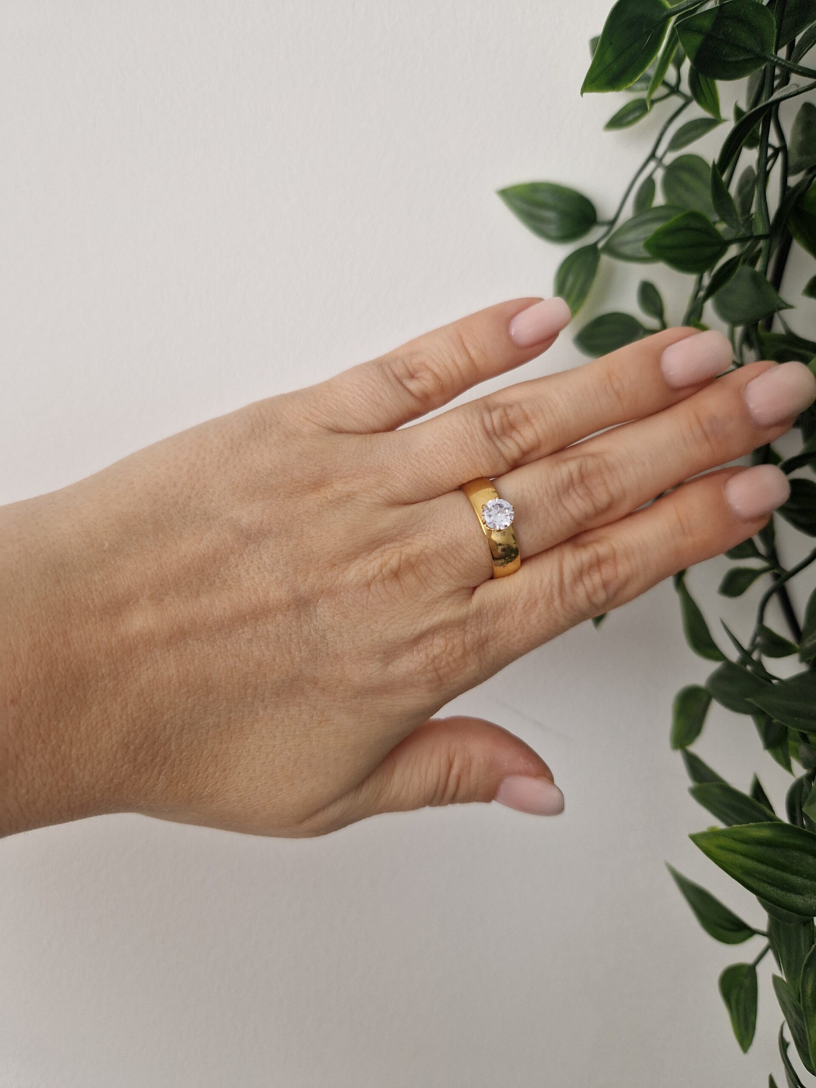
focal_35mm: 23
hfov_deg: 58.9
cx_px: 408
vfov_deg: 73.9
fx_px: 723
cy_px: 544
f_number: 1.8
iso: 50
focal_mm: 5.4
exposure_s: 1/181
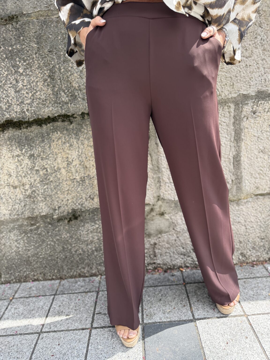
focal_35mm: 24
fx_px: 250
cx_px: 135
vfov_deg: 71.6
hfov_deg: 56.8
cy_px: 180
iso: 100
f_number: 1.78
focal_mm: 6.76
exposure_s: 1/1211
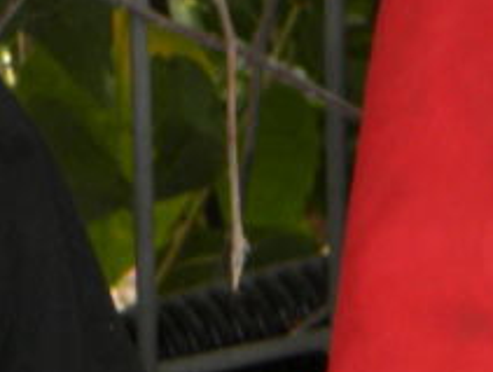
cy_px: -379
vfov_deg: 3.7
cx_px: -339
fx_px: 5735
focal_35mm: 402
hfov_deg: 4.9
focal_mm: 15.1
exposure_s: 1/55.5
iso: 80
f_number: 4.5
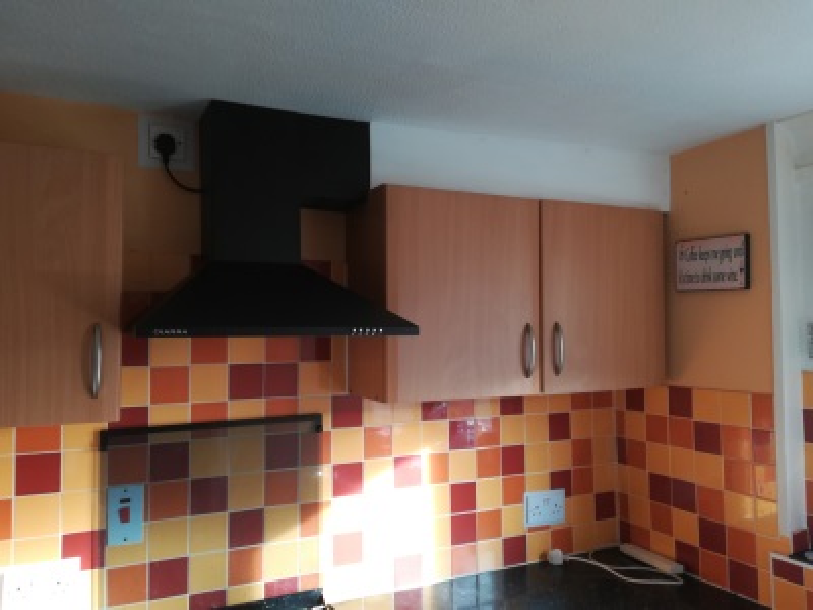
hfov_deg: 67.3
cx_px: 406
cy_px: 305
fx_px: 611
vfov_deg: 53.1
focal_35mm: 26
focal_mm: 3.83
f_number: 2.2
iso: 80
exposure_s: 1/33.3
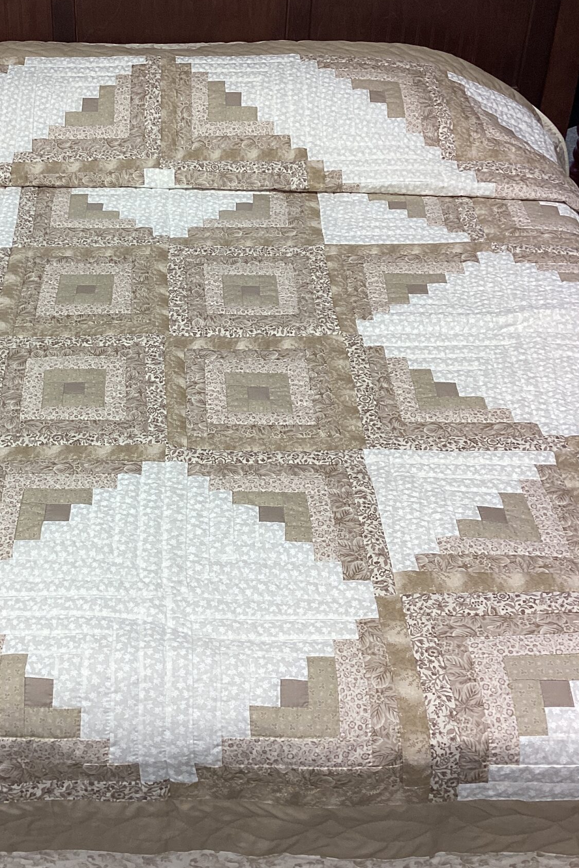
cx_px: 148
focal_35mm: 49
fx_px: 1182
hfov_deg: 27.2
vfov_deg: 40.1
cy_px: 340
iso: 64
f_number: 2.4
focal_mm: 3.3
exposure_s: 1/60
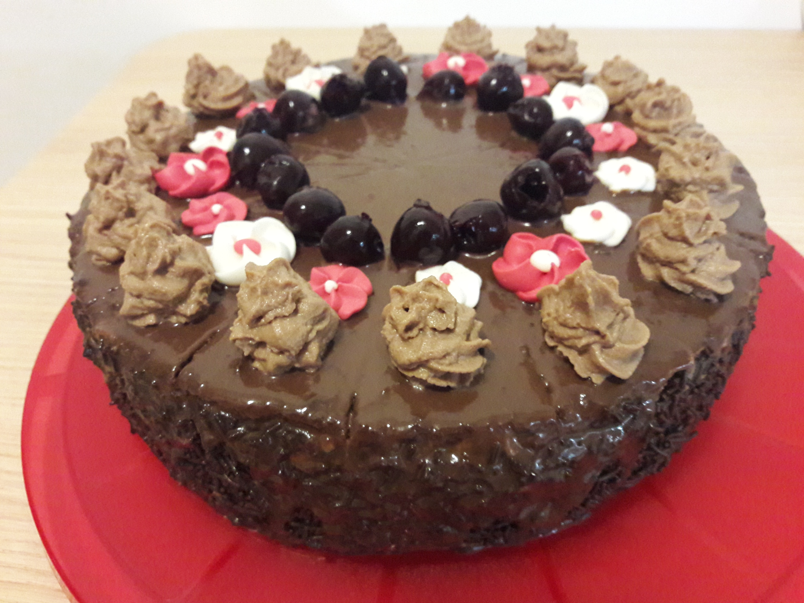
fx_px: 650
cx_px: 402
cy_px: 302
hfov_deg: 63.4
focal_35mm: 28
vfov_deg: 49.7
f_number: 1.9
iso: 400
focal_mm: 3.7
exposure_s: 1/17
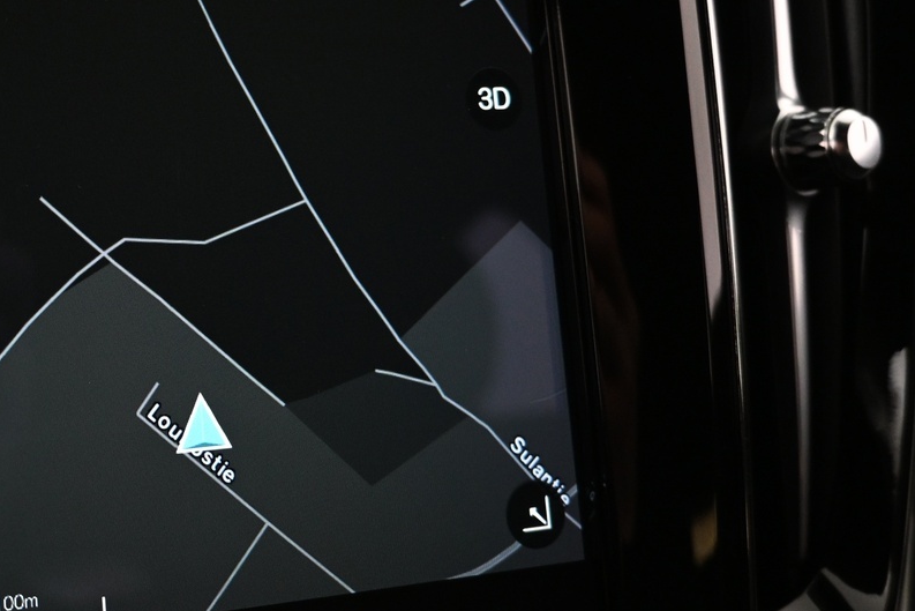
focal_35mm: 49
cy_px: 162
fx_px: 1246
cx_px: 117
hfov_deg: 38.0
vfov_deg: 27.2
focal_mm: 16
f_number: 3.5
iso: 1250
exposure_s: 1/25
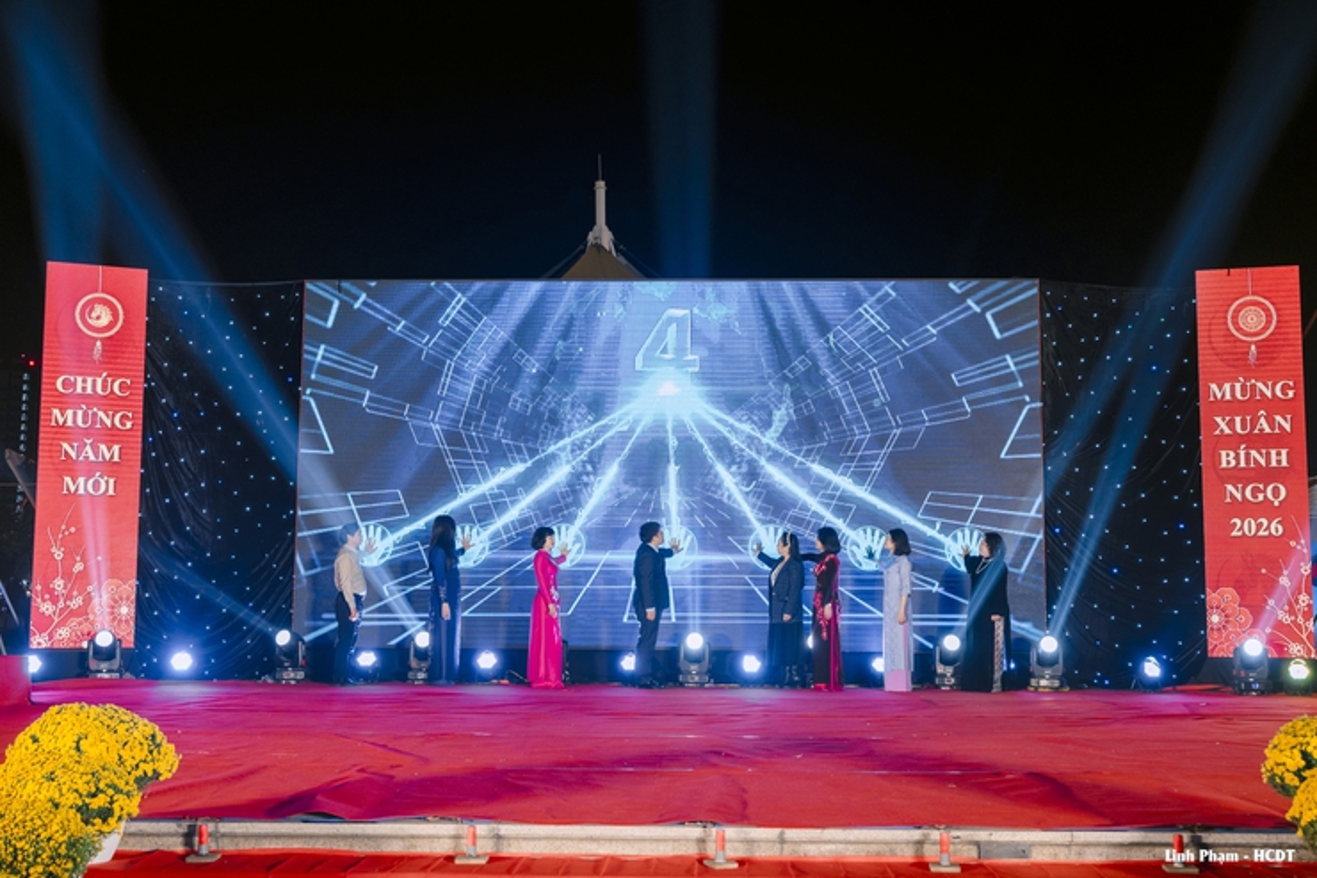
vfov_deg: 32.6
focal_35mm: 41
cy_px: 439
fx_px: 1499
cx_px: 658
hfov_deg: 47.4
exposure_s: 1/160
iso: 2000
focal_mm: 41
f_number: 4
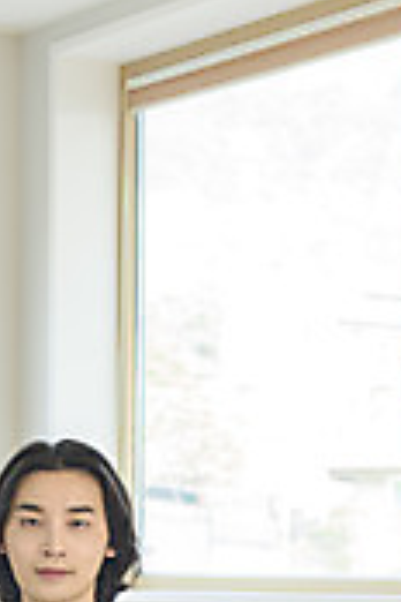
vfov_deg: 17.3
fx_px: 1921
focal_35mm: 115
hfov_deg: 11.9
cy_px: 647
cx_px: 57
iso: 800
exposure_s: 1/125
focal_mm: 50
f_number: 4.5
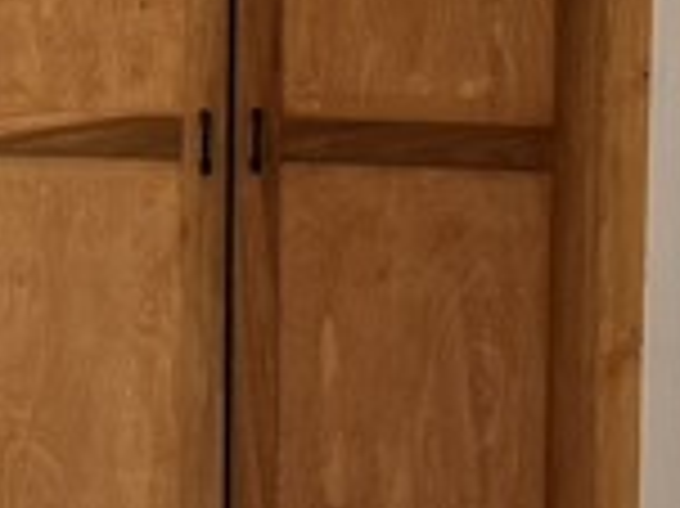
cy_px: -108
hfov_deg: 17.3
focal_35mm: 110
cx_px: -77
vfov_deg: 13.1
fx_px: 2159
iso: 80
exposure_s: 1/120
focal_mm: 5.7
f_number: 1.5
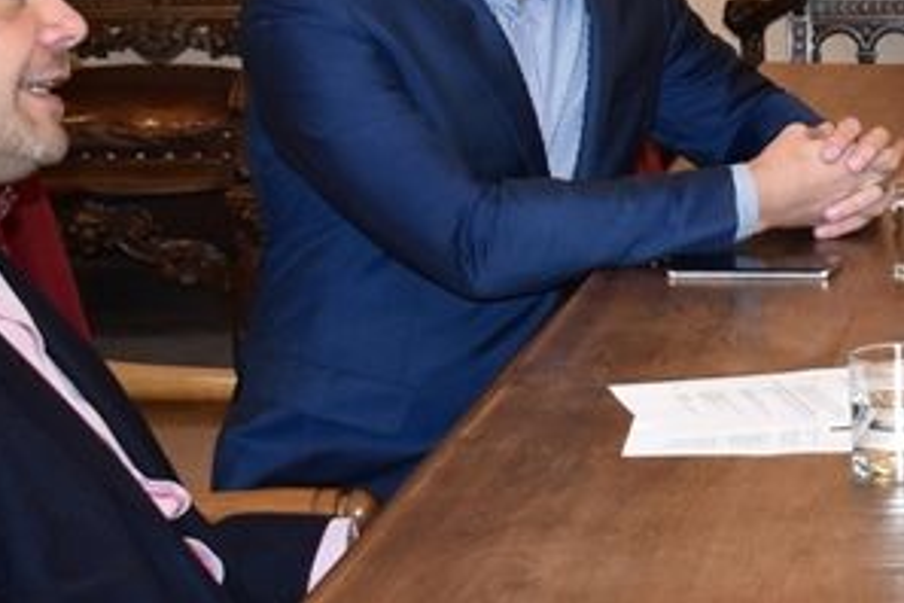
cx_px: 1199
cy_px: -203
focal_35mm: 155
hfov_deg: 12.8
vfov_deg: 8.7
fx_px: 3892
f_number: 4.2
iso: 1100
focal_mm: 30
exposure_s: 1/60
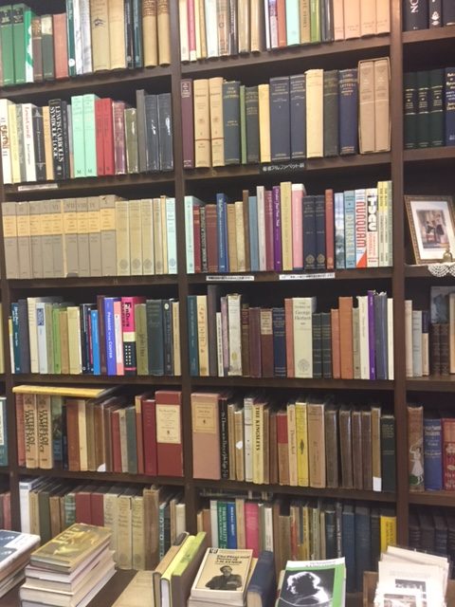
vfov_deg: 61.7
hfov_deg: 48.2
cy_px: 304
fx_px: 508
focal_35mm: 29
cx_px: 228
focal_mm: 4.15
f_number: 2.2
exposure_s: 1/30
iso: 125
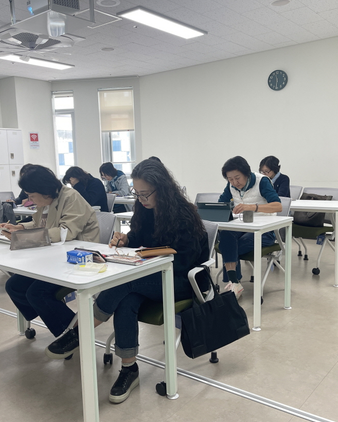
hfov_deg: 44.5
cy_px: 213
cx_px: 153
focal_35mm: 33
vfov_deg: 54.2
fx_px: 413
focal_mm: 5.1
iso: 80
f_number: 1.6
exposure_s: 1/120
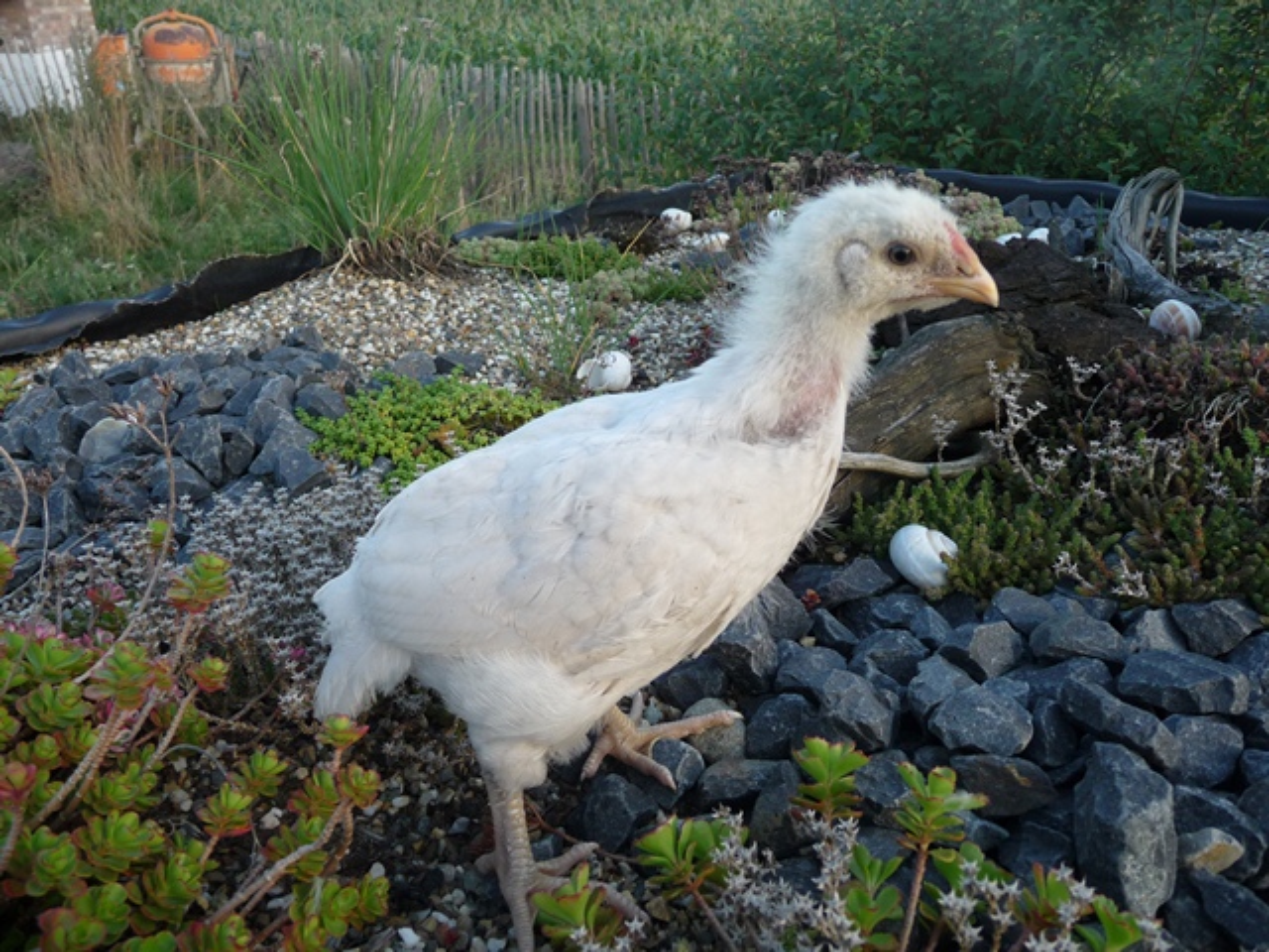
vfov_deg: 49.7
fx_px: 1026
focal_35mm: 28
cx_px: 634
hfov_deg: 63.4
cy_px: 476
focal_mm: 4.7
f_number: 3.3
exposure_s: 1/160
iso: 100
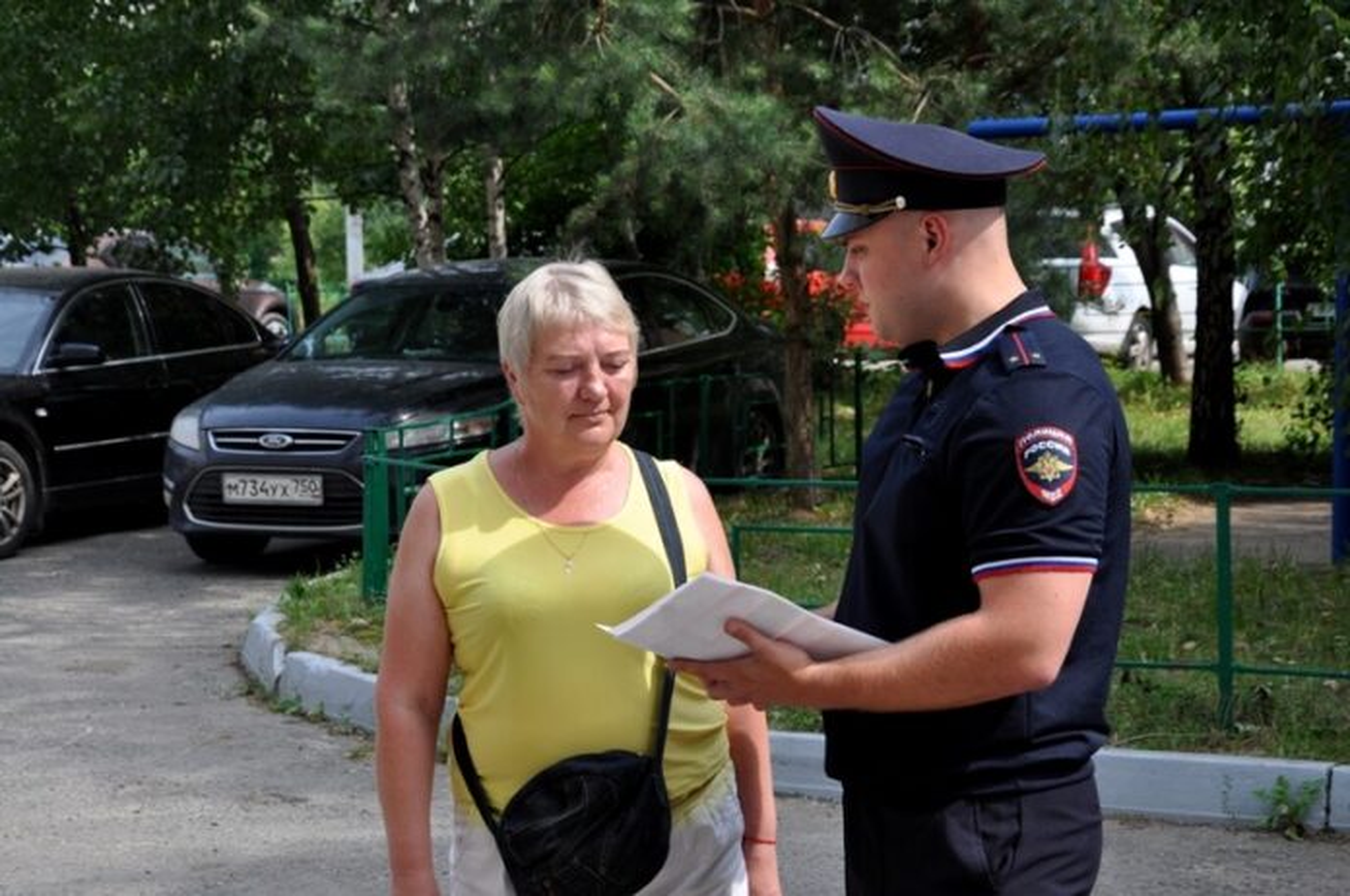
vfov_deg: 14.7
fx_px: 3483
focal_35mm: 93
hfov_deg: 21.9
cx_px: 675
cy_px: 448
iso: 200
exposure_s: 1/250
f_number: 8
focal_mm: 62
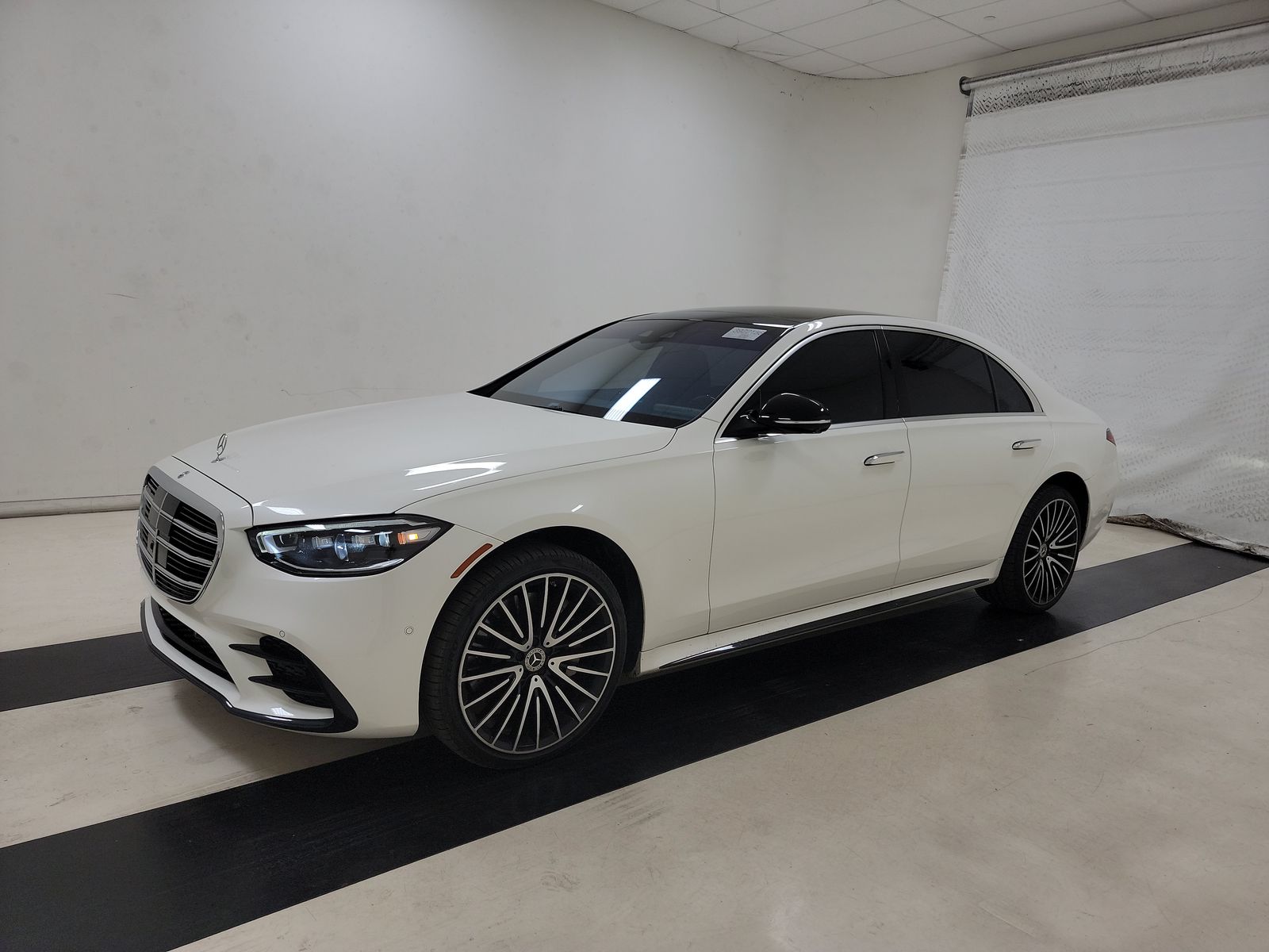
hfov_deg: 71.6
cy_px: 476
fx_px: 880
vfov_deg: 56.8
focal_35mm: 24
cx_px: 634
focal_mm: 6.7
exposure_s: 1/204
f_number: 1.8
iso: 50
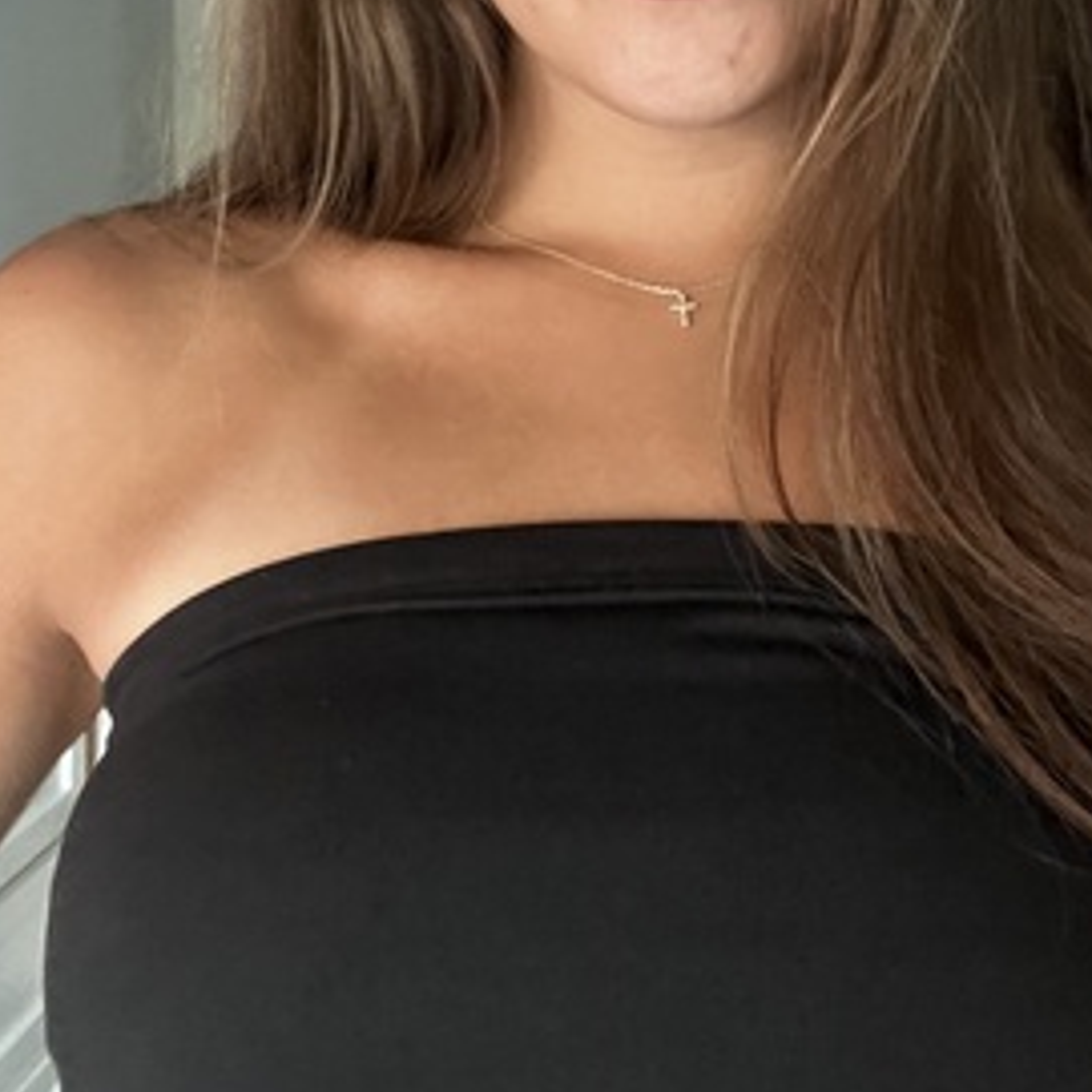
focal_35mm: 49
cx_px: 683
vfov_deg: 33.1
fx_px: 1749
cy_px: 137
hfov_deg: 34.5
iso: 400
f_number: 2.2
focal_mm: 2.71
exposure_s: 1/35
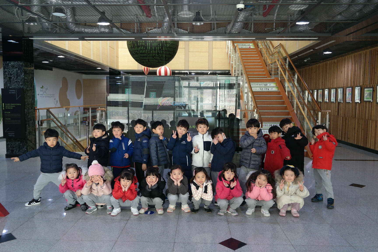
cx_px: 189
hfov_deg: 61.9
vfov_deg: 43.6
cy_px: 126
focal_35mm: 30
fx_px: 315
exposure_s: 1/40
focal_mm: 20
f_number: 3.5
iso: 400
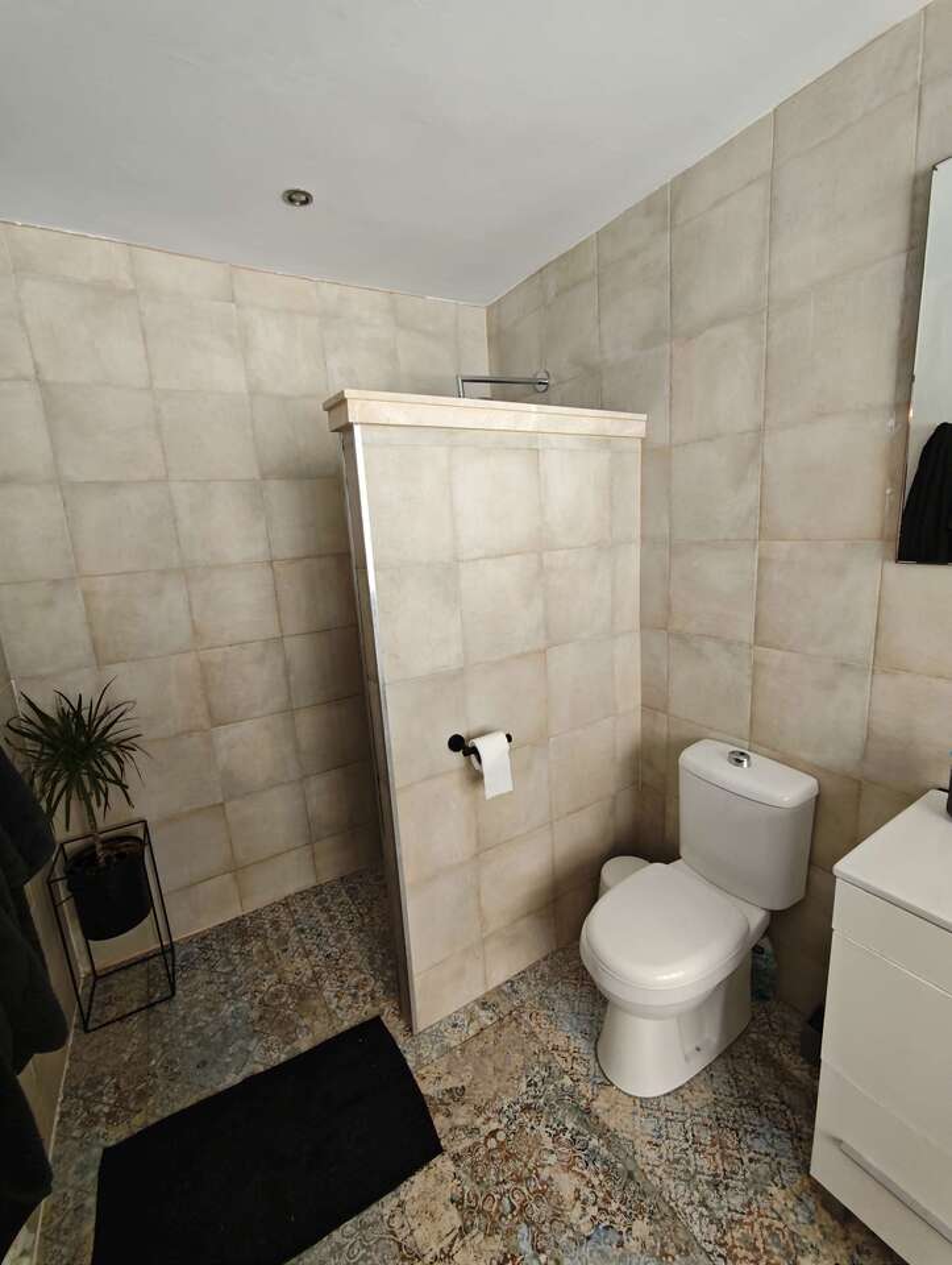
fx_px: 512
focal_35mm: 14
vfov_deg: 102.0
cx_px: 476
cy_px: 632
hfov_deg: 85.8
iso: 400
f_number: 2.2
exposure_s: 1/81.9
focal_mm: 2.16
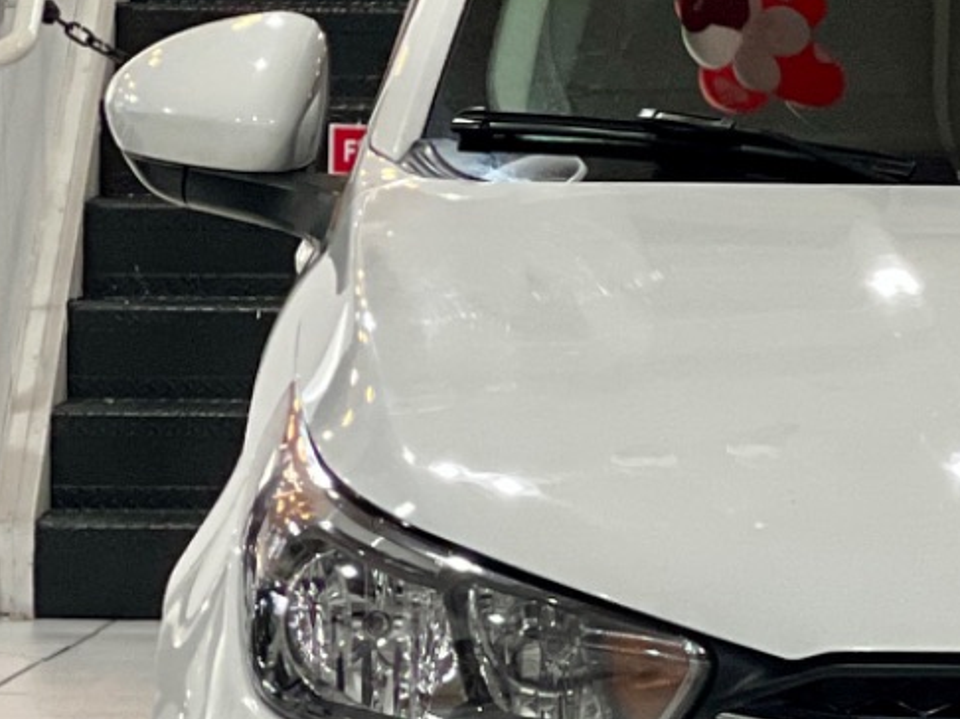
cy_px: 625
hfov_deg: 6.5
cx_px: 1306
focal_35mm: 304
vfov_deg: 4.9
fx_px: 8427
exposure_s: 1/40
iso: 200
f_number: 2.8
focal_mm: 9
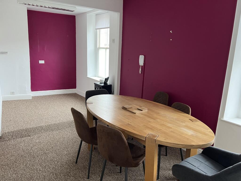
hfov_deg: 67.3
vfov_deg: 53.1
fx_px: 181
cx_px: 120
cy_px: 90
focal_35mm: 26
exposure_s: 1/78
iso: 125
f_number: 1.5
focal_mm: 5.7
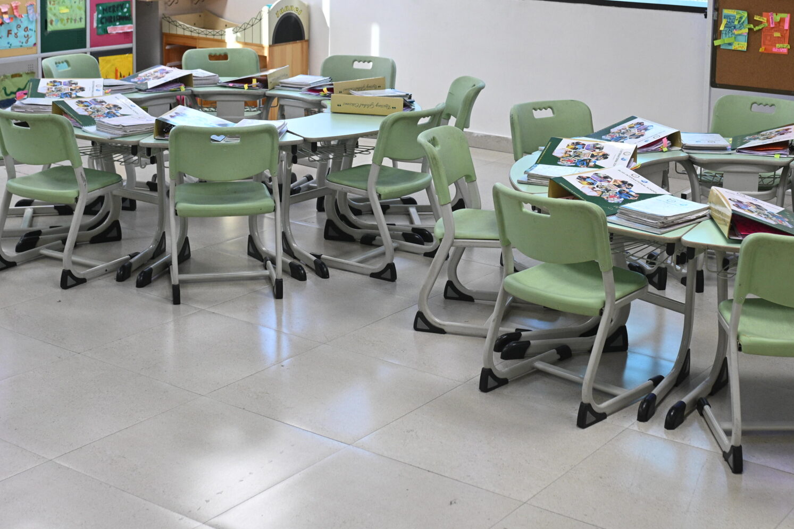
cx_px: 459
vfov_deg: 22.4
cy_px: 113
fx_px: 1324
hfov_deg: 33.3
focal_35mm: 60
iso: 1000
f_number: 4.5
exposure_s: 1/100
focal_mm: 35
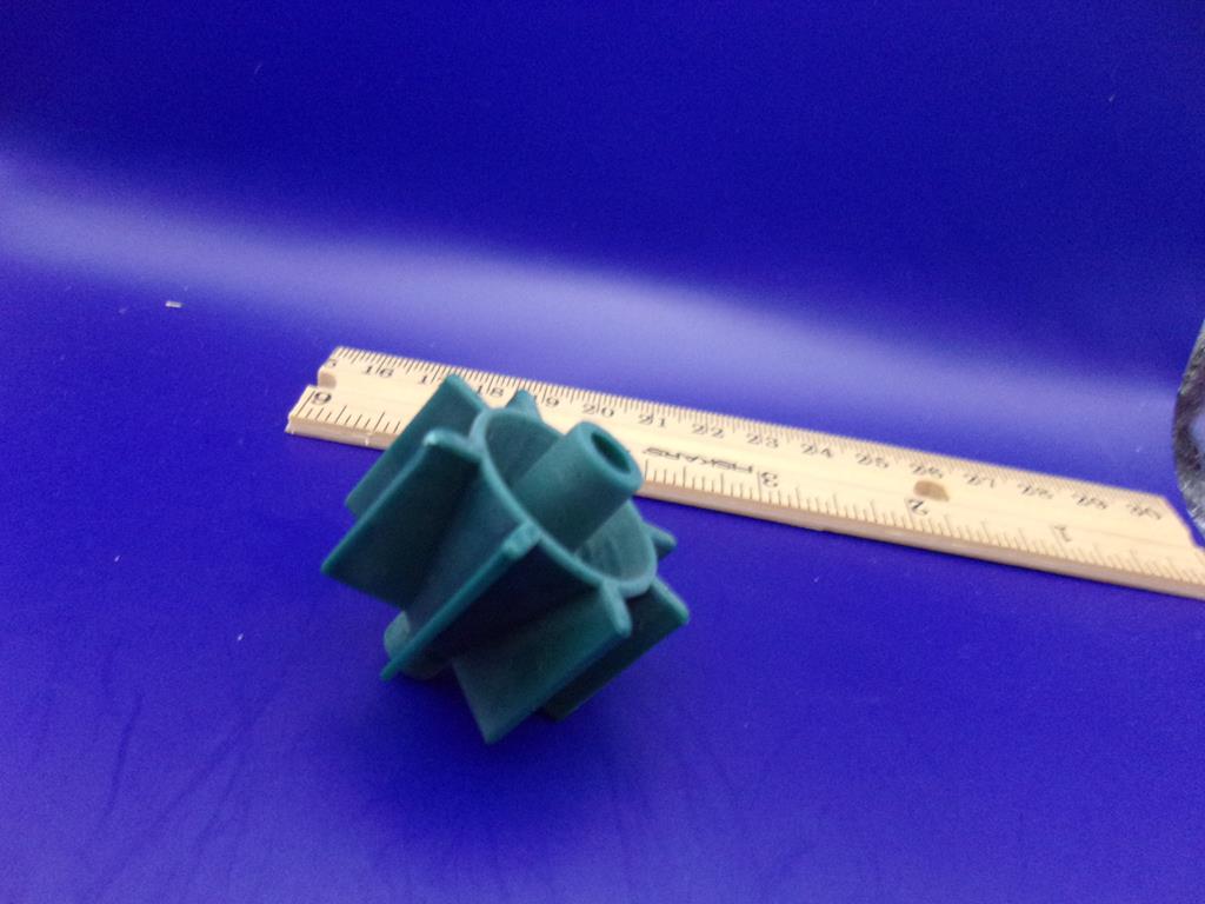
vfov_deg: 51.4
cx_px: 602
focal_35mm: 27
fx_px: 940
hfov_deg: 65.3
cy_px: 452
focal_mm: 4.9
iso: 480
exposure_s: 1/17
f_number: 3
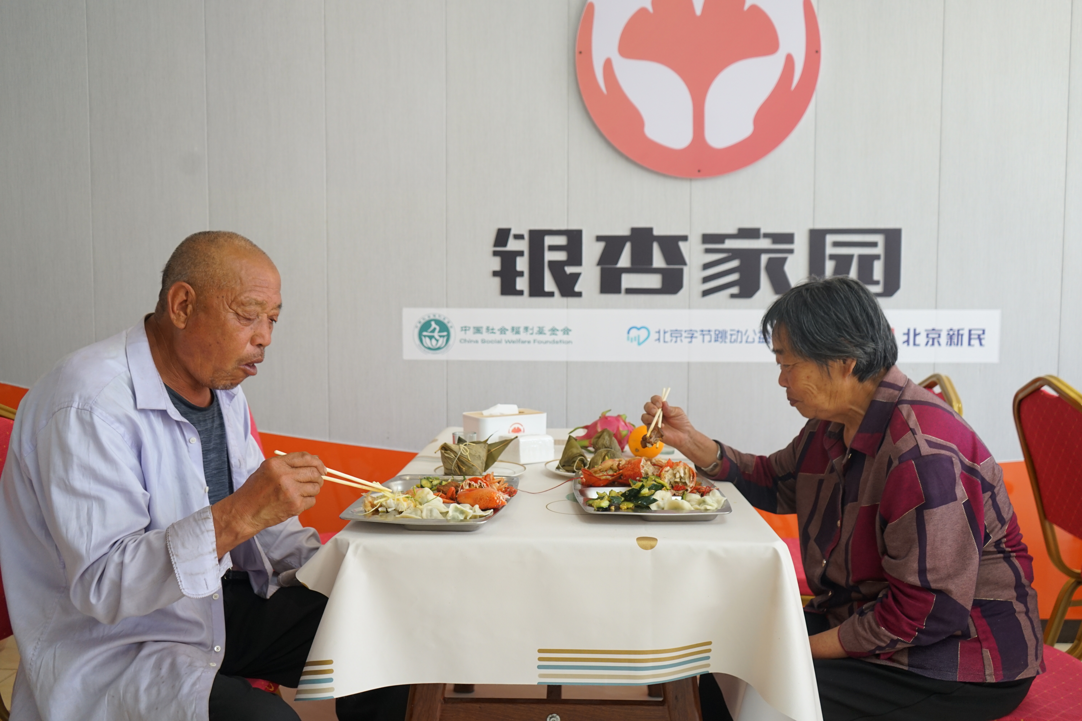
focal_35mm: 28
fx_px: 841
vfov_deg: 46.4
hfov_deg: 65.5
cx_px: 541
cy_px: 360
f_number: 4
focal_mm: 28
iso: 800
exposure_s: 1/160
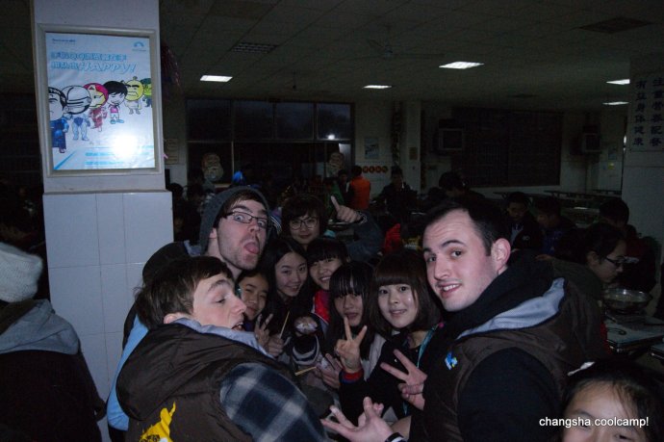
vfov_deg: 47.9
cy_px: 221
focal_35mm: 27
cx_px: 332
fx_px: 498
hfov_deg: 67.4
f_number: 5.6
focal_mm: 18
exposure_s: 1/60
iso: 1600
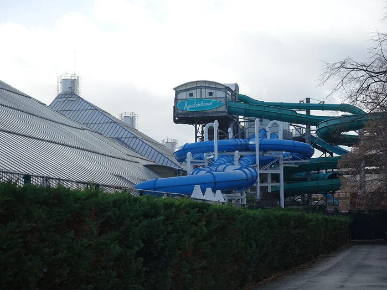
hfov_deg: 25.3
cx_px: 215
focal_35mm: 77
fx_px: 861
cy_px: 146
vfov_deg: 19.1
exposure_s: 1/640
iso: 125
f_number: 4
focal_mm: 25.7
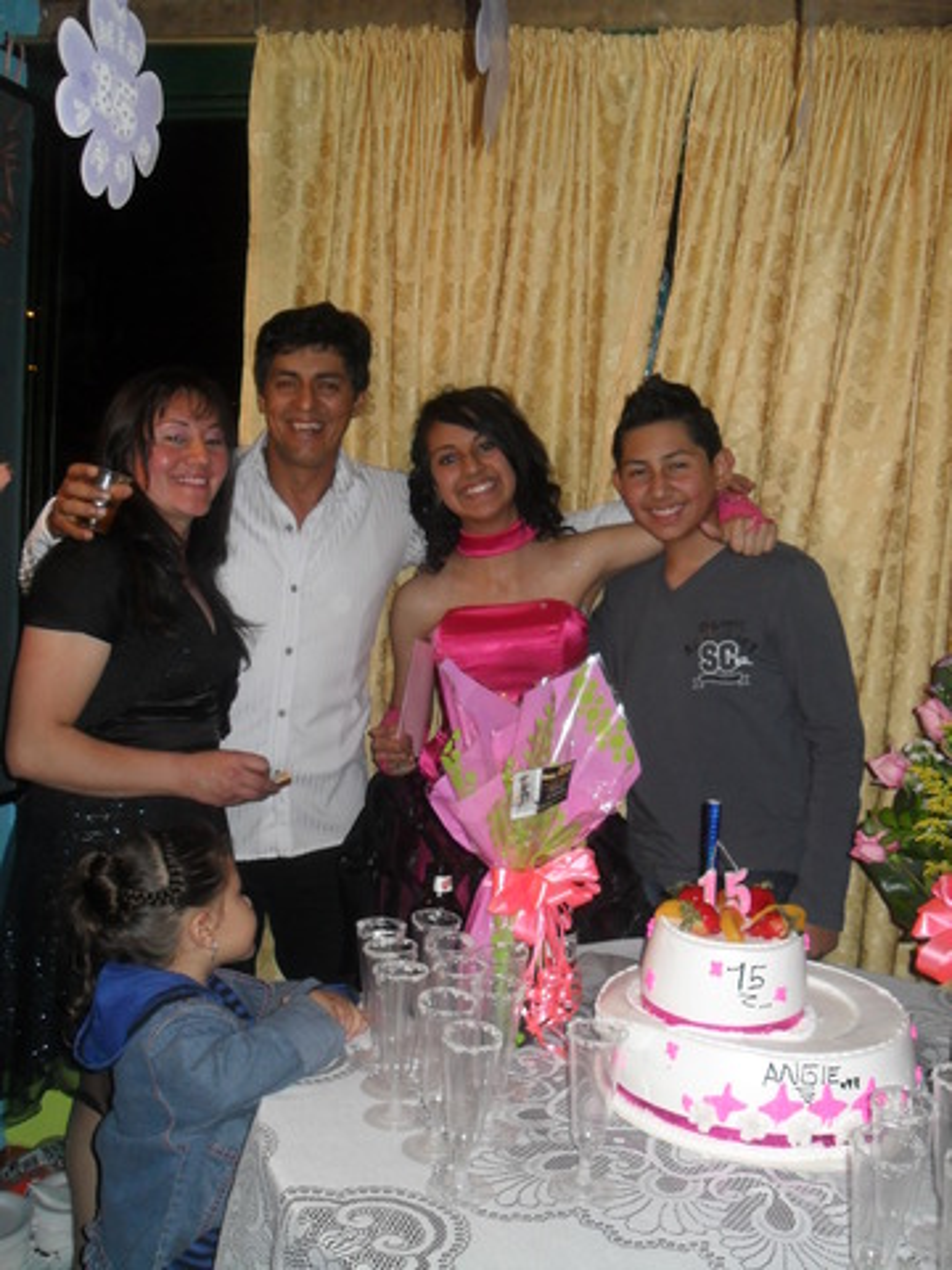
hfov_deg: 40.7
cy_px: 635
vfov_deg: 52.6
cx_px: 476
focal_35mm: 35
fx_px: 1283
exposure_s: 1/45
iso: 200
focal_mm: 6.2
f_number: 2.8
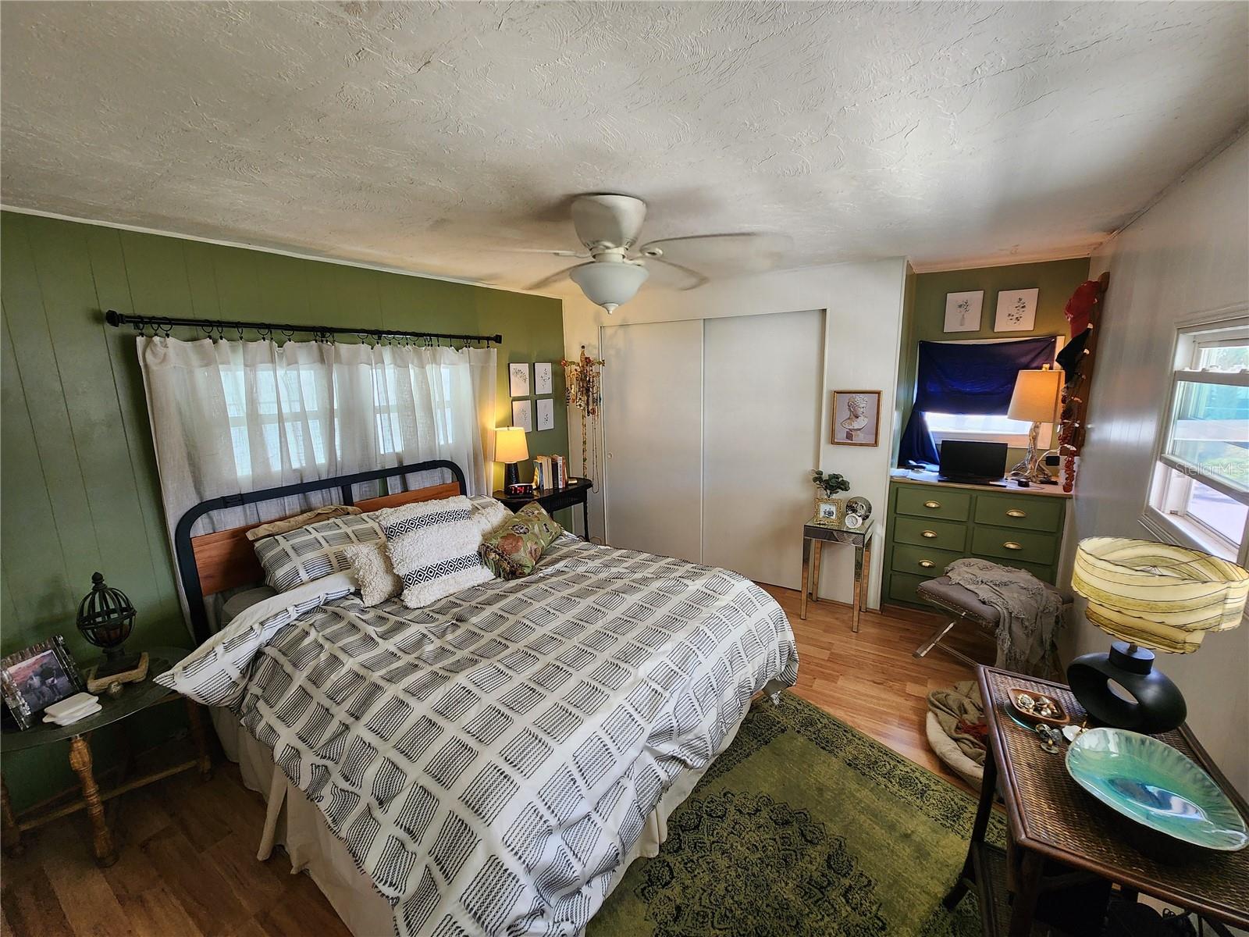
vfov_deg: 89.9
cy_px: 468
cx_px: 624
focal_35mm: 13
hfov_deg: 106.2
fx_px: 469
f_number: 2.2
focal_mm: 2.2
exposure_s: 1/60
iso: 200
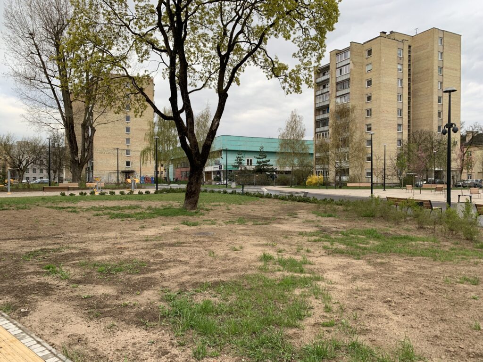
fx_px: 363
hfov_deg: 67.3
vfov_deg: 53.1
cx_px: 242
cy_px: 181
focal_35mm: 26
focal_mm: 4.25
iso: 25
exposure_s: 1/246
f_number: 1.8
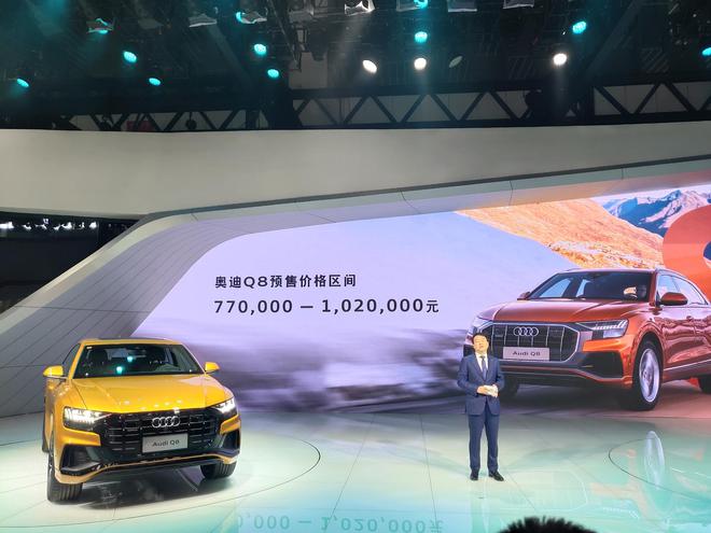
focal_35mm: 30
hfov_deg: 60.0
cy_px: 266
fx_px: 616
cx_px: 356
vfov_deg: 46.8
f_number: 1.8
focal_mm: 4.35
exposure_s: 1/100
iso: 120
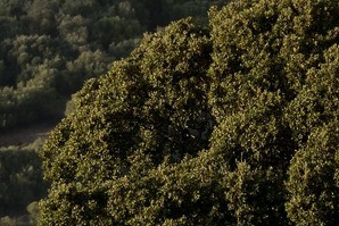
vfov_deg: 2.2
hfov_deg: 3.3
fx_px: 5860
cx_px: 874
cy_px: -256
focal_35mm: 622
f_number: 6.3
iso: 200
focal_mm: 116
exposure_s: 1/250
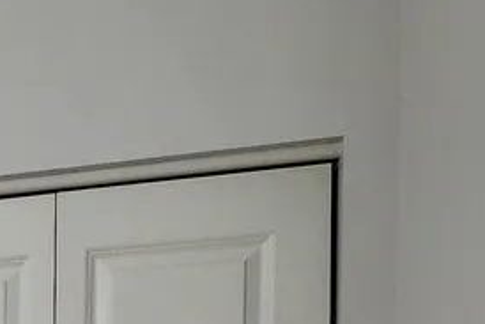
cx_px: -216
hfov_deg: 23.5
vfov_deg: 15.5
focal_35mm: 71
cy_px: 639
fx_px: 957
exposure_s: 1/60
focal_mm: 2.2
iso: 160
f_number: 2.2
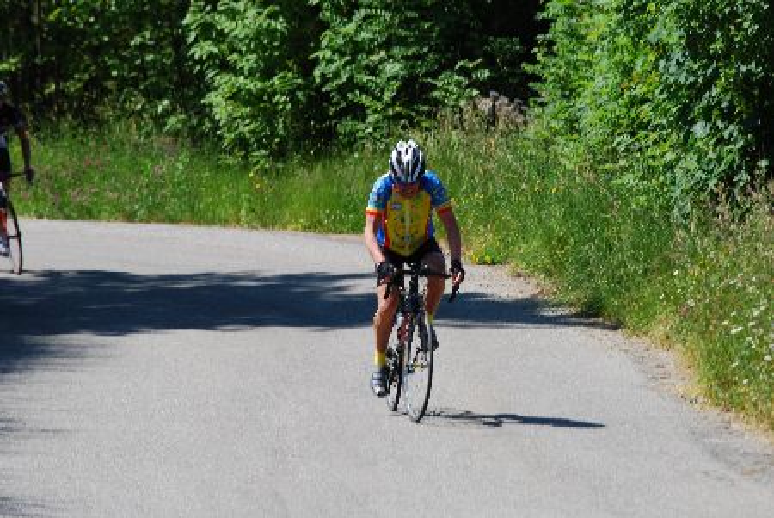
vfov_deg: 4.6
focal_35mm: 300
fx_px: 6456
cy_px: 259
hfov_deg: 6.9
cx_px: 387
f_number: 9
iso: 100
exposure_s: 1/125
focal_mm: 200
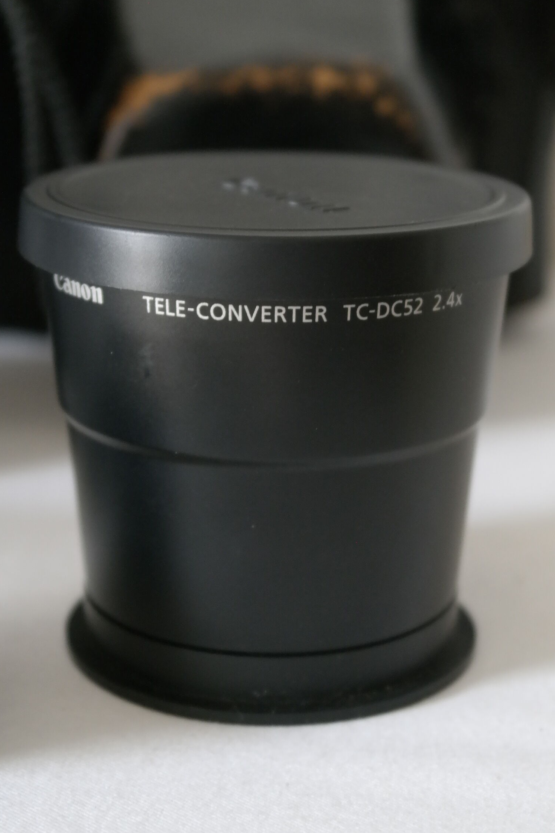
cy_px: 430
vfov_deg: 26.3
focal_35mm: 77
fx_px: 1781
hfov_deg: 17.7
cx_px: 299
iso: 1600
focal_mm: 38
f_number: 5
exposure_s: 1/60
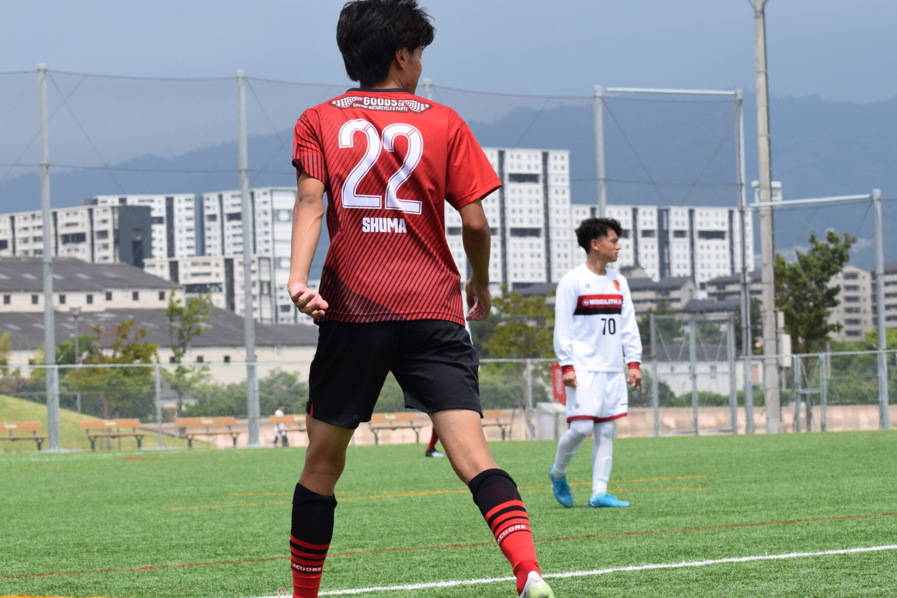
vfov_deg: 9.0
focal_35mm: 152
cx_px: 434
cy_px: 257
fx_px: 3787
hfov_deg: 13.5
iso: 400
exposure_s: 1/1600
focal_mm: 70
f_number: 7.1
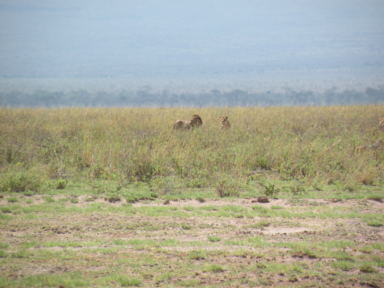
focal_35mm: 486
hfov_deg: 4.1
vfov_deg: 3.1
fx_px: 5391
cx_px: 192
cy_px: 144
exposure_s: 1/386
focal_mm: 84.2
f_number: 5.6
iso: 64
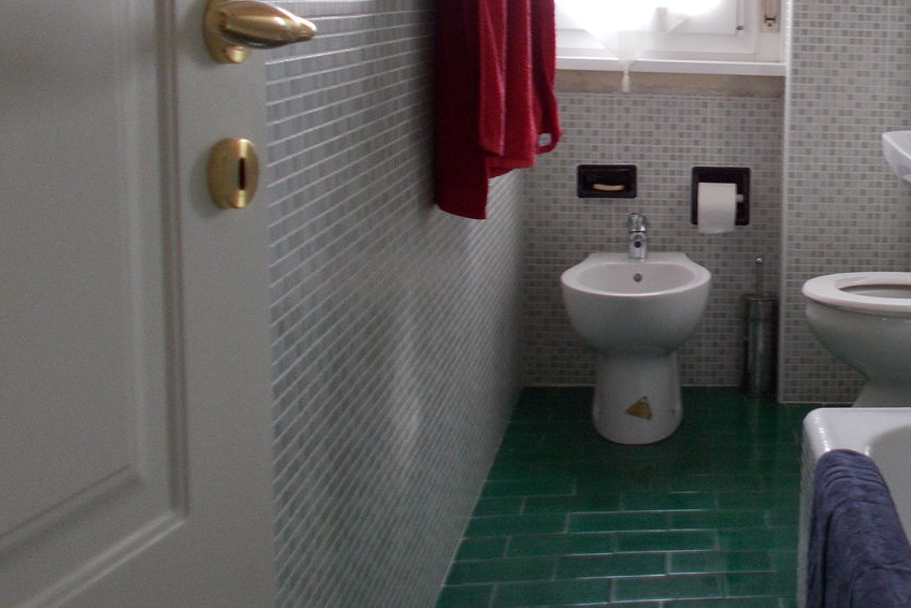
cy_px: 168
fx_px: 1291
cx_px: 839
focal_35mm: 51
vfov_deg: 26.2
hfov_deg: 36.2
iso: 140
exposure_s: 1/25
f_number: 3.2
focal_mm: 4.6
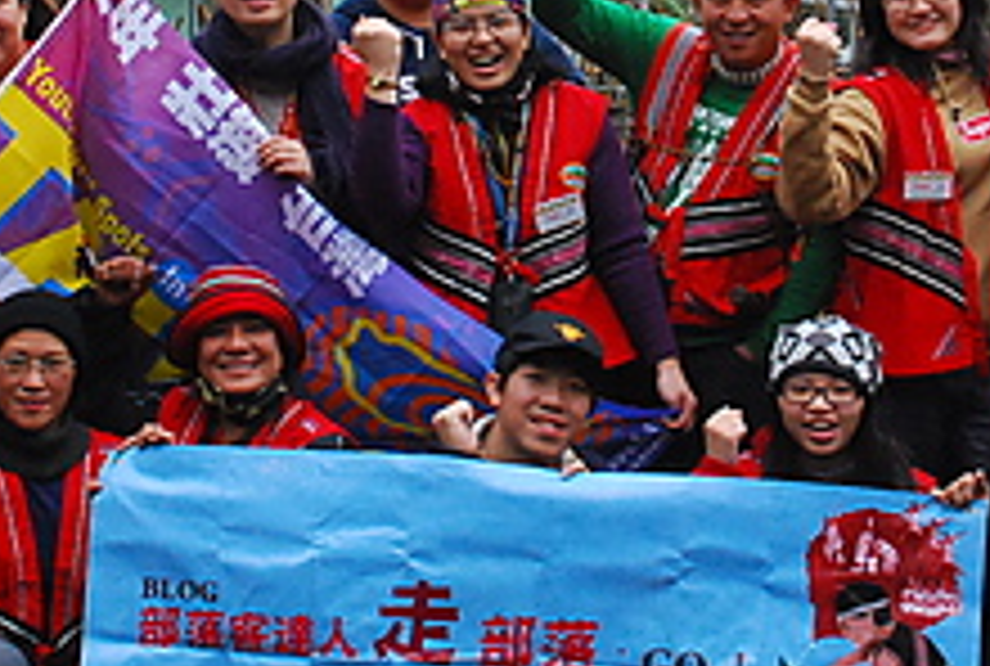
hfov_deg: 20.7
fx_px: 2702
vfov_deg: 13.9
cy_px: 54
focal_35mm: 98
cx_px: 594
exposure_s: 1/200
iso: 1600
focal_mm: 24
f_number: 9
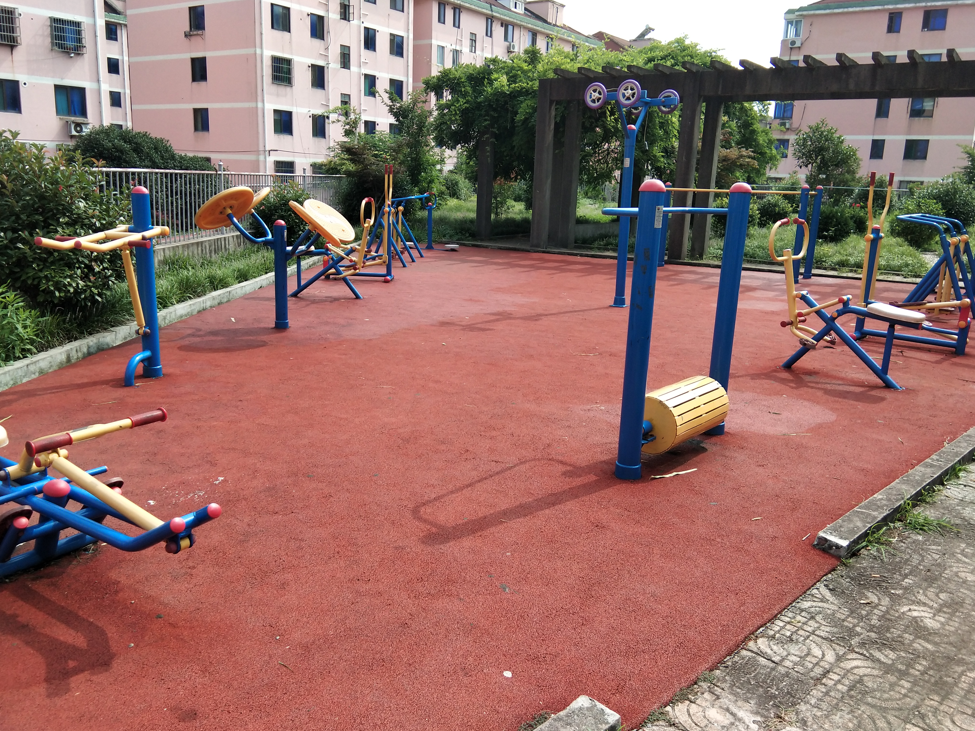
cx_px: 488
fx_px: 901
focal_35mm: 32
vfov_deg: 44.2
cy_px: 368
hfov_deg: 56.8
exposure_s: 1/508
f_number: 2.2
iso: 50
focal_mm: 3.69
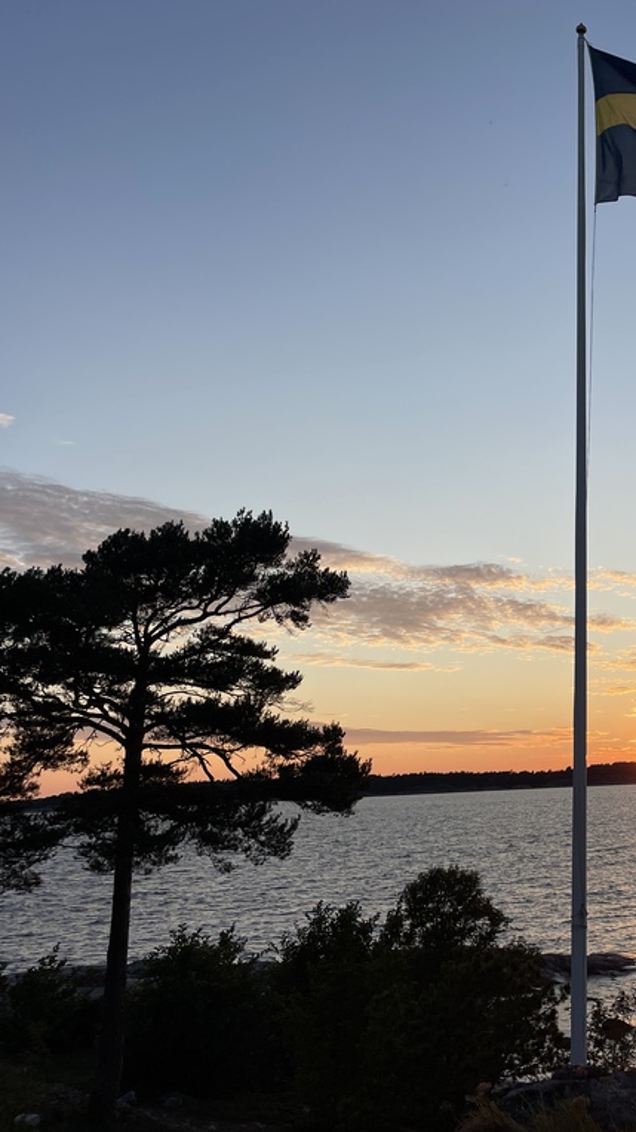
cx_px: 683
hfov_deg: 28.6
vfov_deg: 52.8
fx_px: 1140
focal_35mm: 38
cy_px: 564
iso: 32
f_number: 1.6
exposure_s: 1/1350
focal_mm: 4.2
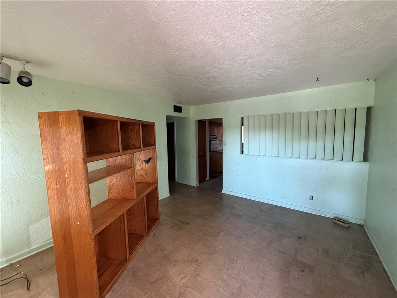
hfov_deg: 102.1
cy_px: 149
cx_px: 198
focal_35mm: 14
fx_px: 161
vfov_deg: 85.7
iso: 320
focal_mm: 2.22
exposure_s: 1/92
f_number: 2.2
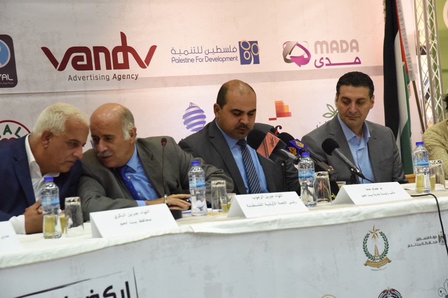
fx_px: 1307
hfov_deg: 19.5
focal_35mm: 105
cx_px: 224
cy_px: 149
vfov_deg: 13.0
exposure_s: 1/250
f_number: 8
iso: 10000
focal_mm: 105
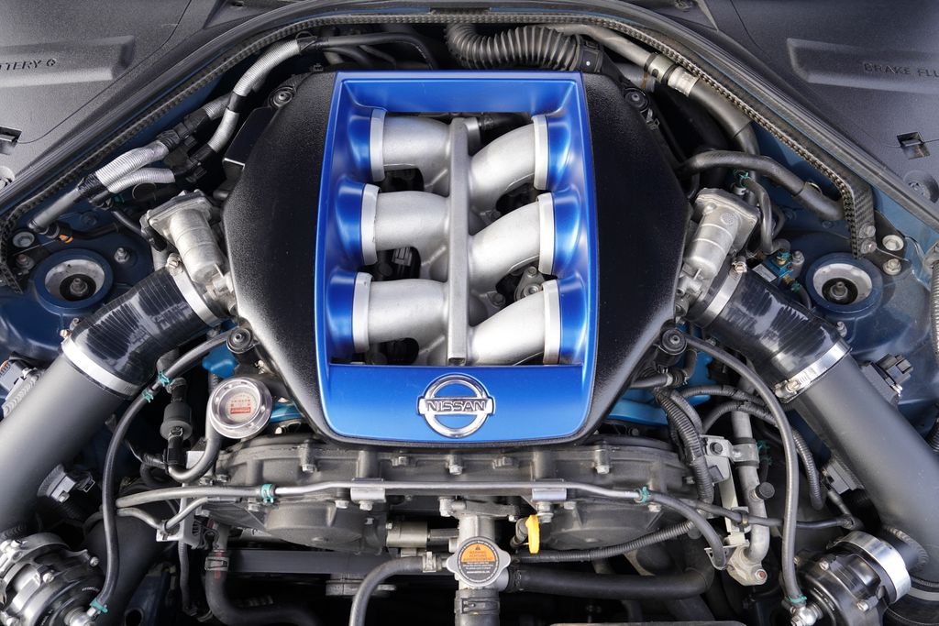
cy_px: 313
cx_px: 470
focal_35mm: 24
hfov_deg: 73.7
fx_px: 626
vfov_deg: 53.1
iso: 250
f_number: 4
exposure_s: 1/160
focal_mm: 24
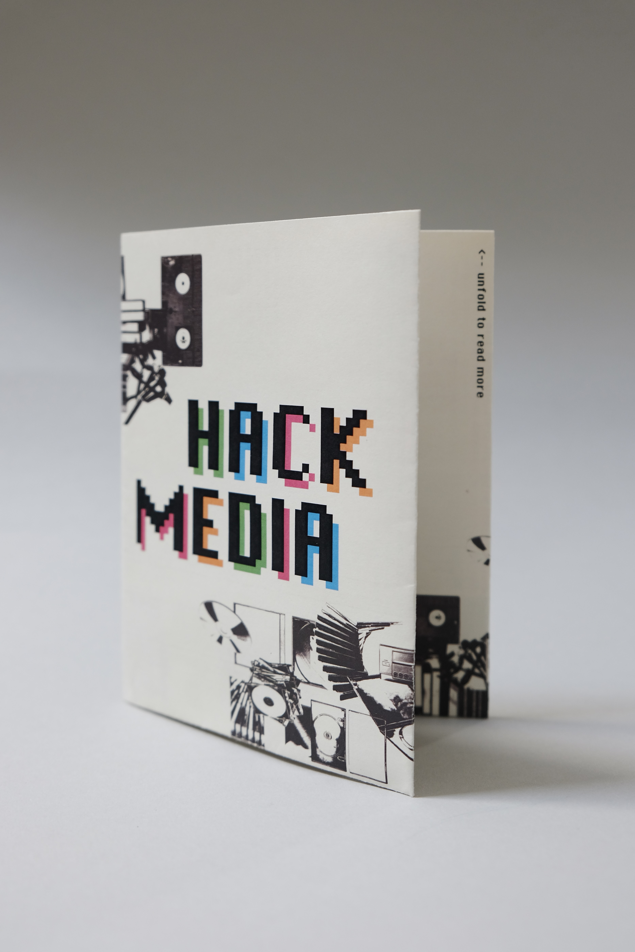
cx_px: 318
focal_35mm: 38
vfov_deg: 50.7
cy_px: 476
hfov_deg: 35.1
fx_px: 1005
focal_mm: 25.4
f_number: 4
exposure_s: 1/60
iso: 500
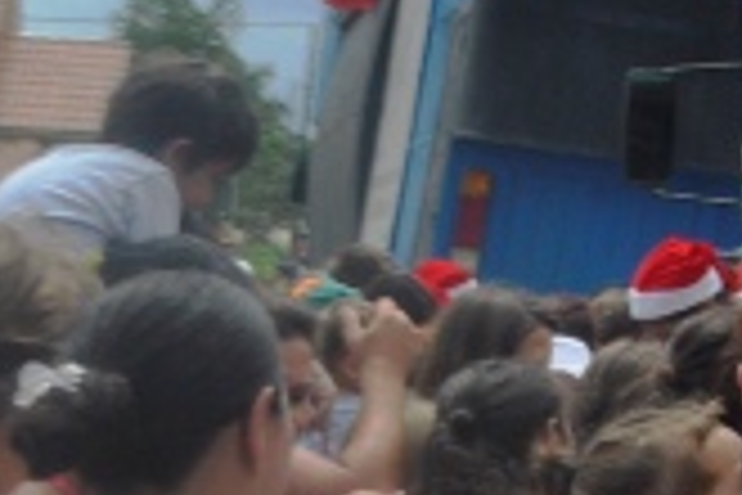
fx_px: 2700
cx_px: 1403
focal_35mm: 131
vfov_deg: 10.2
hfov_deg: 13.7
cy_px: -227
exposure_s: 1/400
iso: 200
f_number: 10
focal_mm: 18
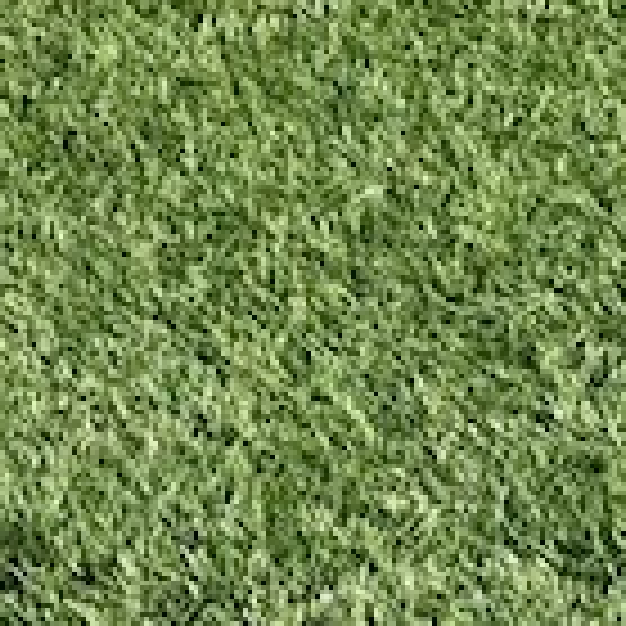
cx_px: -1079
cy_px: -56
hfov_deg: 6.1
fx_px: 5565
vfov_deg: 6.4
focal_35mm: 272
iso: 64
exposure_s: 1/2110
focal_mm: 6.76
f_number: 1.78
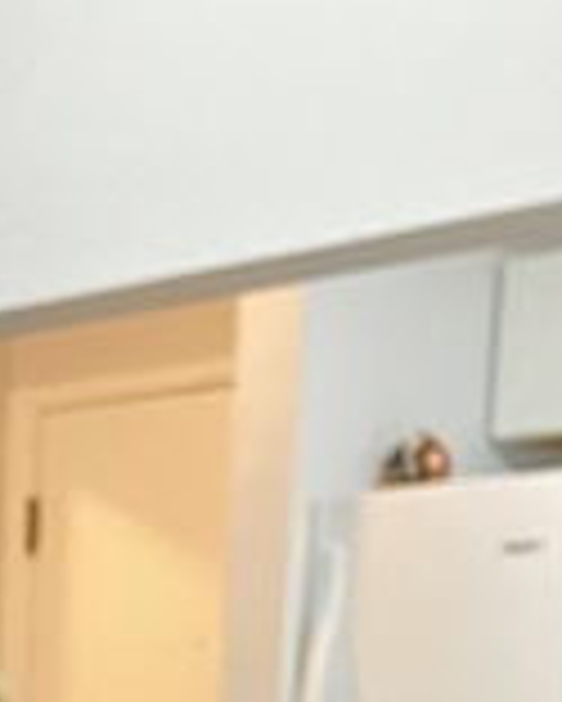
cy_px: 1282
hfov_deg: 11.5
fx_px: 2596
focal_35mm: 125
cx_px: -432
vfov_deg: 13.7
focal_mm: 4.25
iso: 400
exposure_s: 1/40
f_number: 1.8
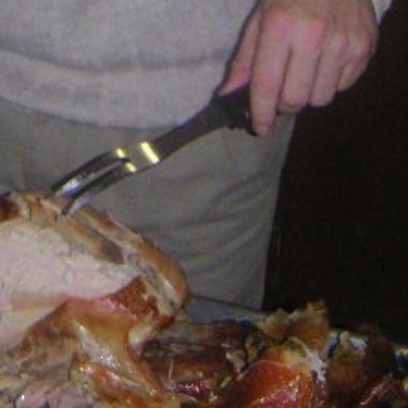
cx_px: 2
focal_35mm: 124
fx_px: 1654
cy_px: -88
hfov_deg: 13.9
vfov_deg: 13.7
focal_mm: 5.1
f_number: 6.7
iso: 200
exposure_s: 1/45
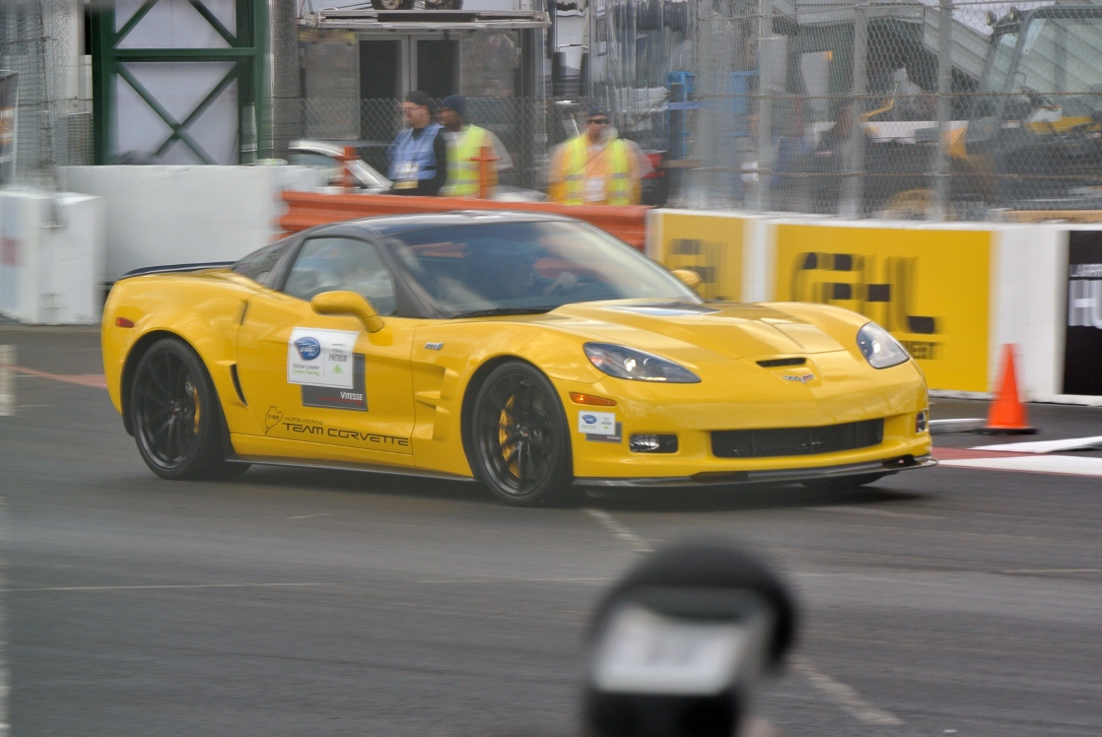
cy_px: 383
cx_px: 583
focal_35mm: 197
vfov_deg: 7.0
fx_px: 6037
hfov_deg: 10.4
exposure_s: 1/200
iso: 100
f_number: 4.5
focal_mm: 64
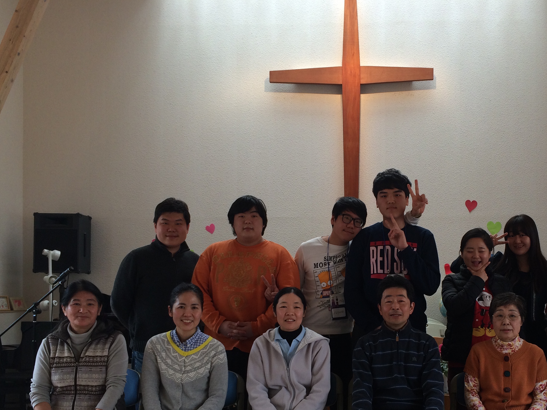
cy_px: 285
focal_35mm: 42
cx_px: 359
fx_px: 664
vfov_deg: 33.9
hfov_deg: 44.2
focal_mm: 4.15
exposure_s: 1/40
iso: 40
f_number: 2.2
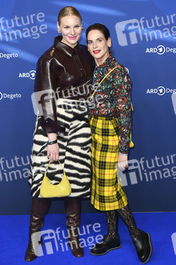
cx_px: 88
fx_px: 404
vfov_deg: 36.3
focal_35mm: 55
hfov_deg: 24.6
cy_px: 135
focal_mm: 52
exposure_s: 1/320
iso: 800
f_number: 4
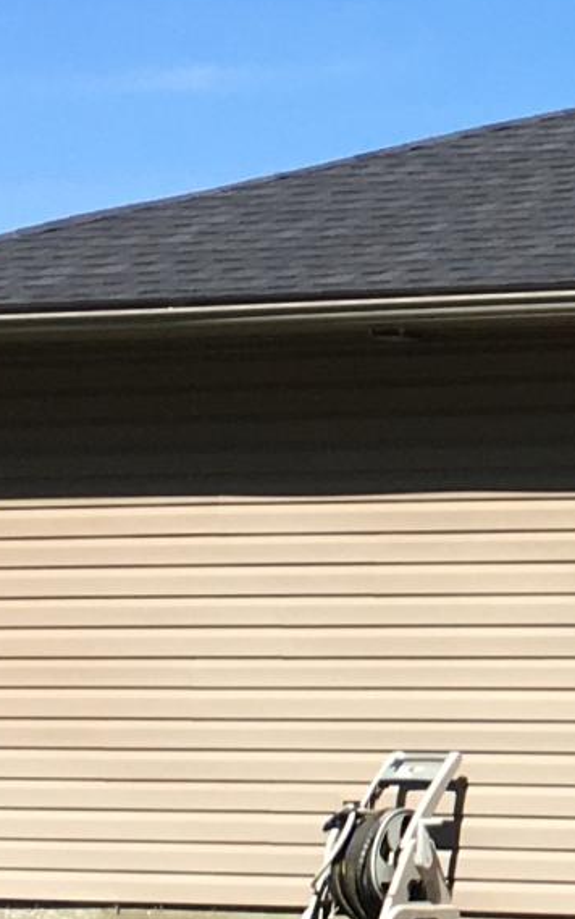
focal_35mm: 162
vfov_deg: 12.9
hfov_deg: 7.6
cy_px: 242
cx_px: 1291
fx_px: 4059
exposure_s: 1/1451
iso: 25
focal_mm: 4.15
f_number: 2.2
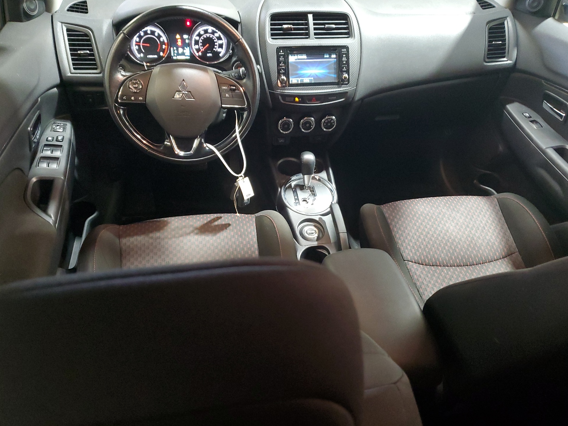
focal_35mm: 27
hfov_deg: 65.3
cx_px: 279
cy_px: 211
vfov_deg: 51.4
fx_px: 443
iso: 300
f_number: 1.5
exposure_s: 1/20
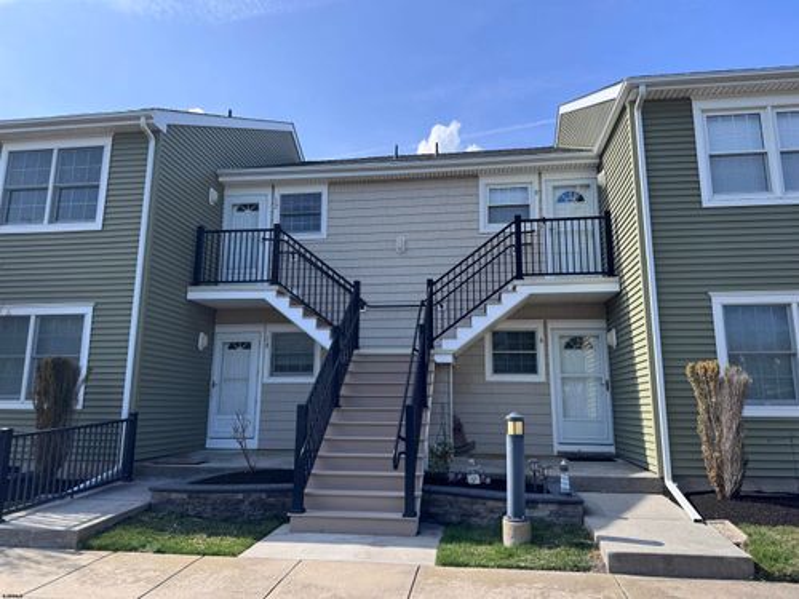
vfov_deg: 56.8
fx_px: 554
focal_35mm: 24
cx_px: 400
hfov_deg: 71.6
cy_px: 300
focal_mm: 6.76
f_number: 1.78
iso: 80
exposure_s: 1/2833
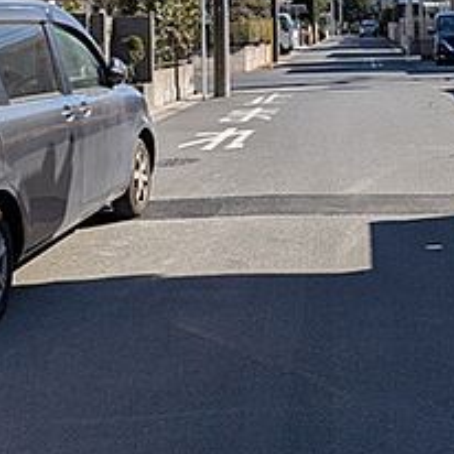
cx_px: 392
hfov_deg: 26.2
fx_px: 950
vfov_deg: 25.2
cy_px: -32
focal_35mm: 64
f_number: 1.7
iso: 27
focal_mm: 4.53
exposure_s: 1/1848
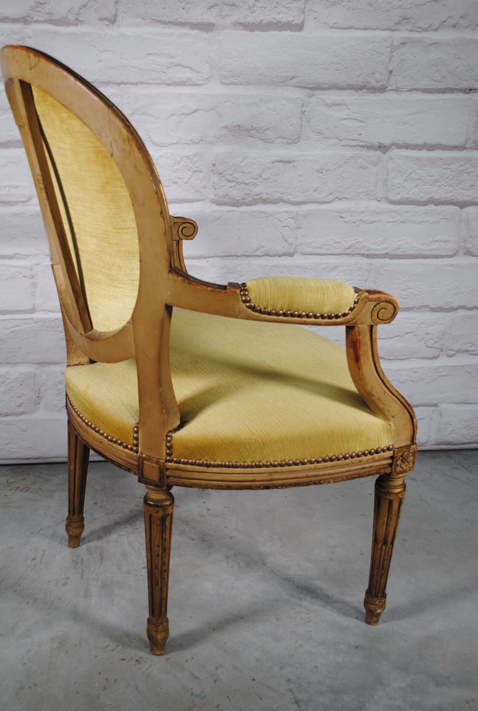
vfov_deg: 48.4
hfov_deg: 33.5
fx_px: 793
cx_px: 216
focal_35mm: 40
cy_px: 346
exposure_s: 1/80
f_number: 4.5
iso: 200
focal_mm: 24
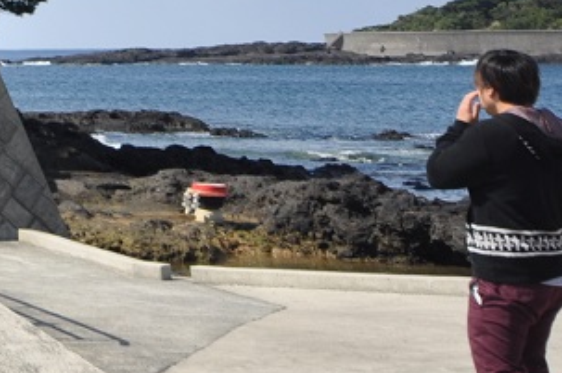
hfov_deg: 14.5
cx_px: -538
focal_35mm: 119
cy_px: -110
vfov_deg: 11.2
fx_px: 1855
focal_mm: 20
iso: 200
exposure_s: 1/320
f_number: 9
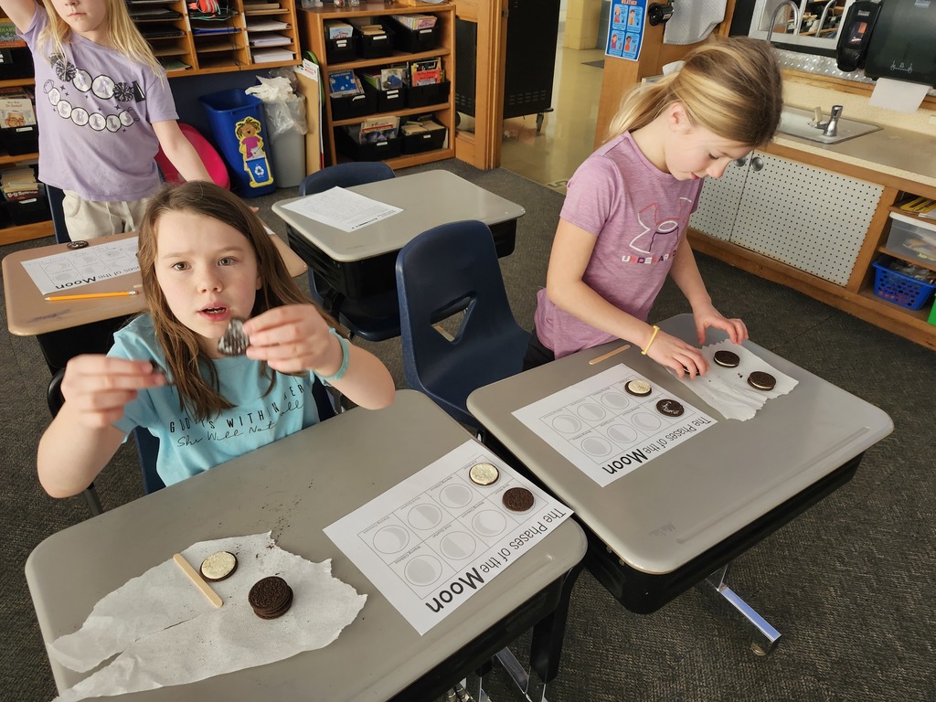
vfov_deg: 58.9
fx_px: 622
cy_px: 351
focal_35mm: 23
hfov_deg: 73.9
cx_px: 468
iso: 160
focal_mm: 5.54
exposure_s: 1/120
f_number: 1.8
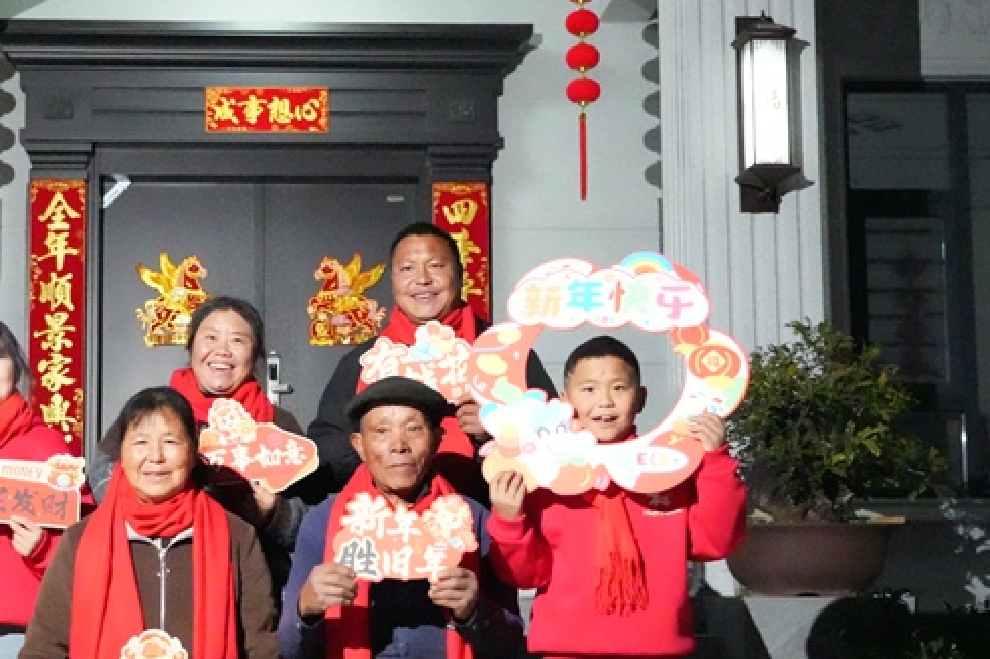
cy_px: 373
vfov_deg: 20.3
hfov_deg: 29.8
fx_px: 1841
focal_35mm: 67
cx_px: 305
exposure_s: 1/2000
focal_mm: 41
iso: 51200
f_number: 4
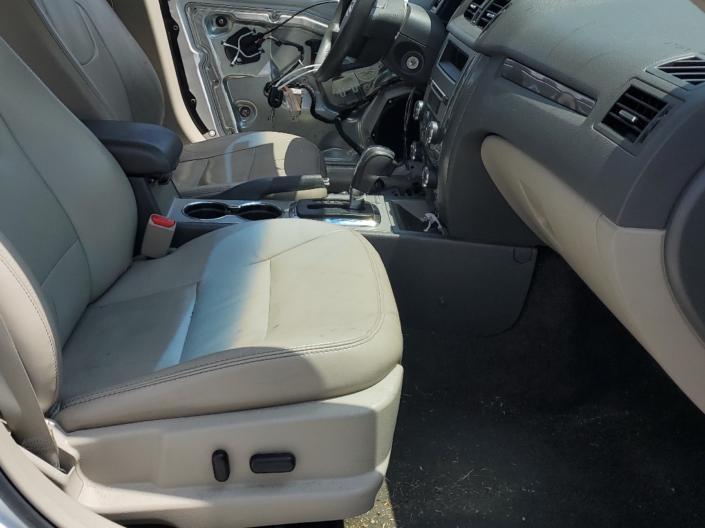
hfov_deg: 48.5
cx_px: 259
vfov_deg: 37.1
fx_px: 774
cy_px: 152
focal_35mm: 38
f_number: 1.5
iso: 50
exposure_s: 1/3333
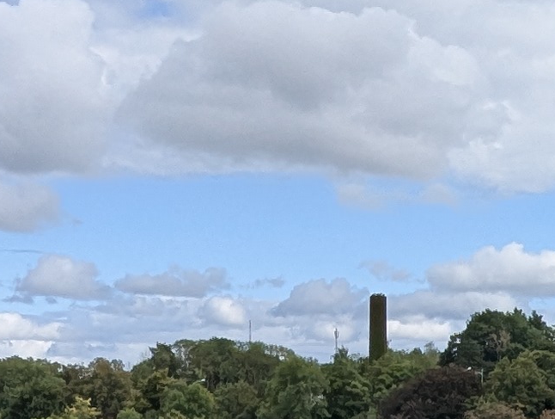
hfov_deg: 17.7
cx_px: 793
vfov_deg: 14.3
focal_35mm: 101
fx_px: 1622
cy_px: 489
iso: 51
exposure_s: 1/1408
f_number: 2.2
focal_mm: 2.35
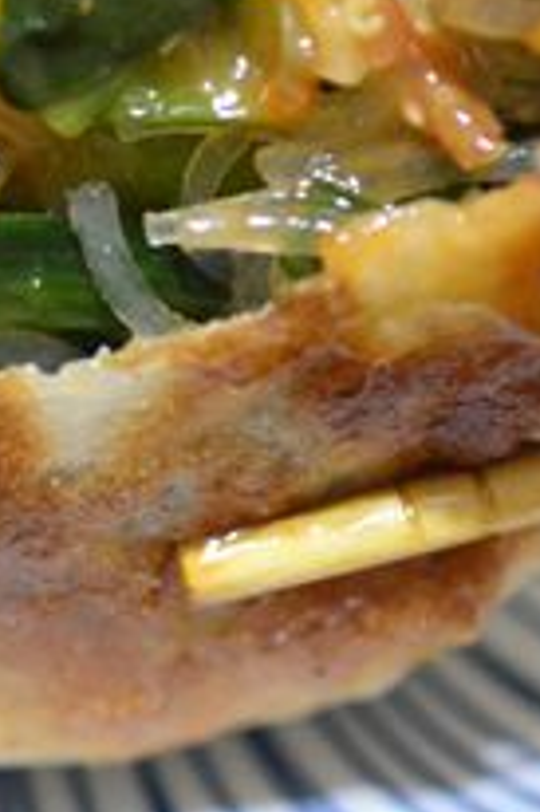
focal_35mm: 119
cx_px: -71
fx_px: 2682
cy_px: 168
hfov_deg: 11.3
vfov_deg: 17.1
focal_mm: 18.5
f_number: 1.8
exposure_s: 1/25
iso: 800
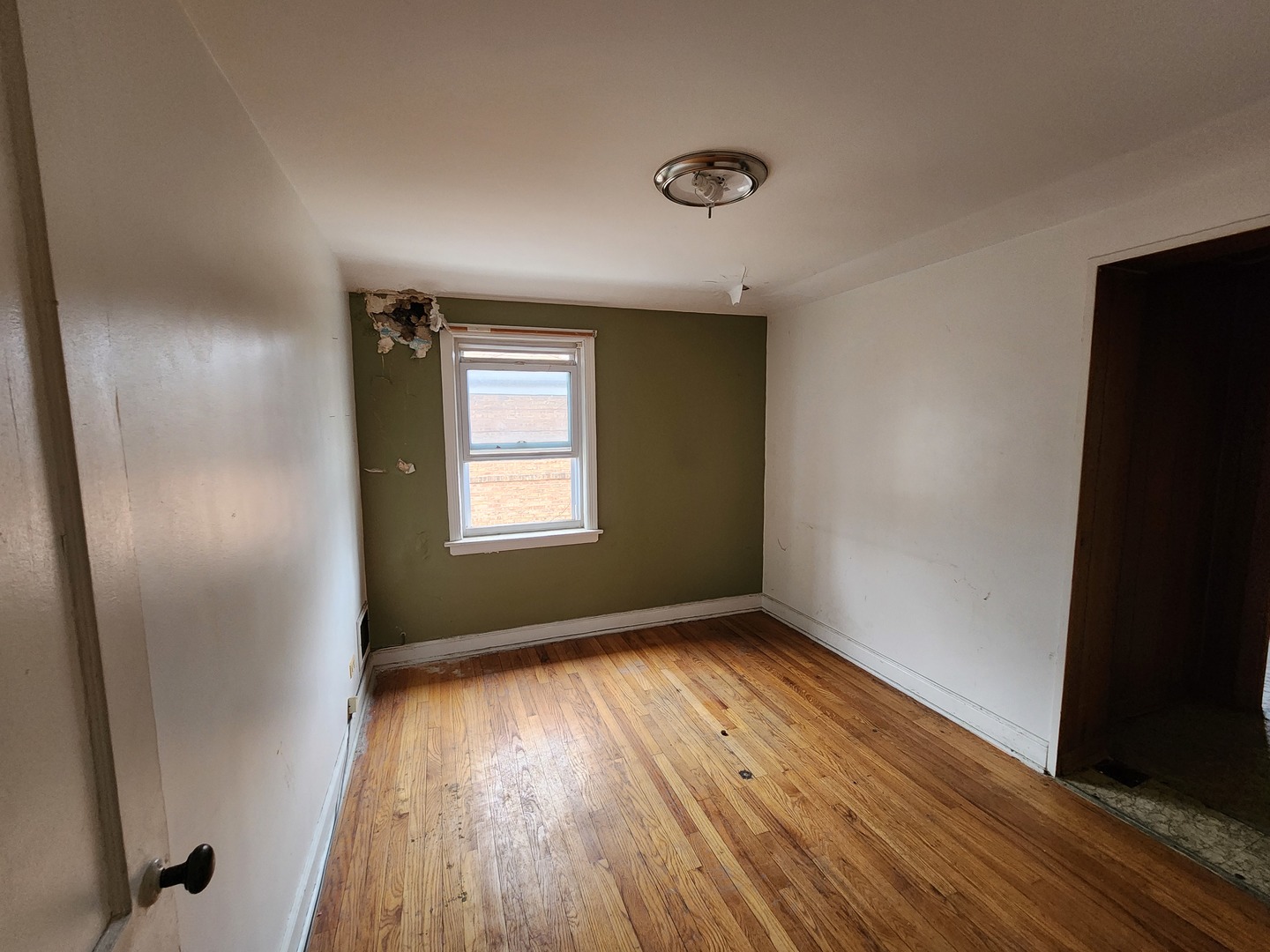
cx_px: 635
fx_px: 477
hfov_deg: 106.2
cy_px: 476
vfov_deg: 89.9
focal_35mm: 13
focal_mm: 2.2
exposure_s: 1/60
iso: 400
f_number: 2.2
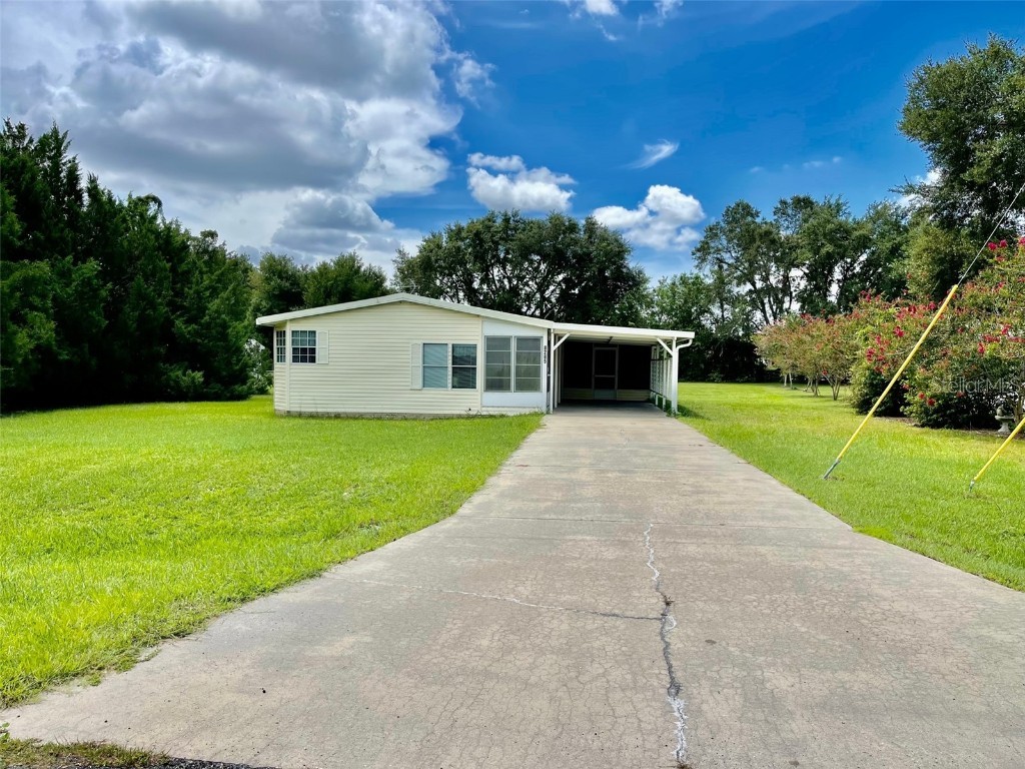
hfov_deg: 67.3
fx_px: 770
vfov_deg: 53.1
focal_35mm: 26
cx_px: 512
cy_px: 384
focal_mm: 5.1
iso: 32
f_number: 1.6
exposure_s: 1/4202
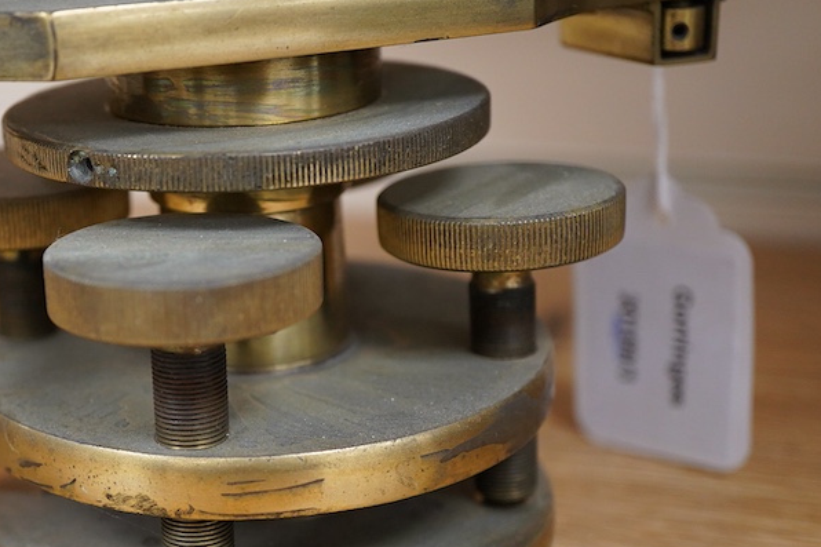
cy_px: 361
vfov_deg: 19.9
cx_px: 231
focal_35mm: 68
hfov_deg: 29.3
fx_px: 1550
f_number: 3.5
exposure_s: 1/125
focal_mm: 30
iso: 1250
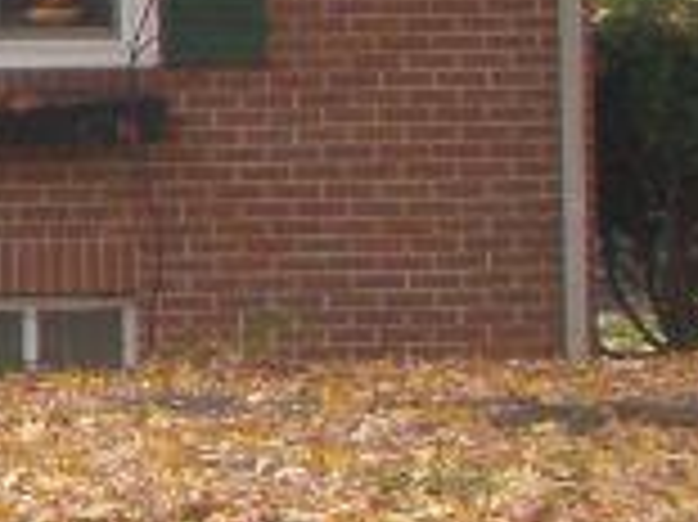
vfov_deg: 5.9
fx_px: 5057
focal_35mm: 251
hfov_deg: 7.4
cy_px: 0
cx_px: -973
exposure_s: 1/200
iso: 80
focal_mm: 6.7
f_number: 3.5
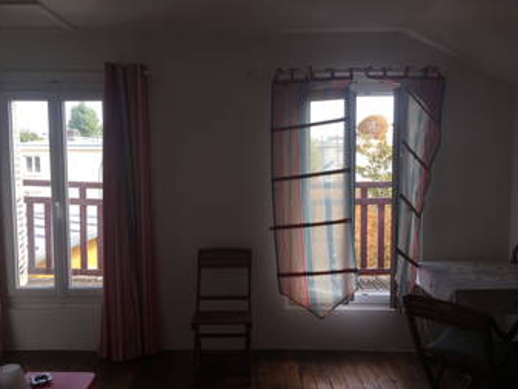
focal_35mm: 31
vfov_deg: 45.5
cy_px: 192
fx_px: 464
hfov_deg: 58.3
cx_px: 257
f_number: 2.2
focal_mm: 4.15
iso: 32
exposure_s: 1/116
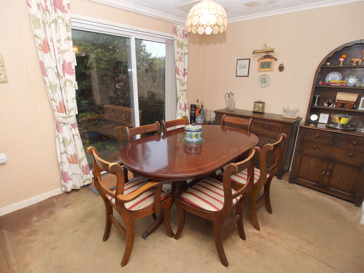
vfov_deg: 71.6
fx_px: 189
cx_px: 182
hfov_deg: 87.8
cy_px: 136
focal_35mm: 18
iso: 100
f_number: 4
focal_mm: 9
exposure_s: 1/60
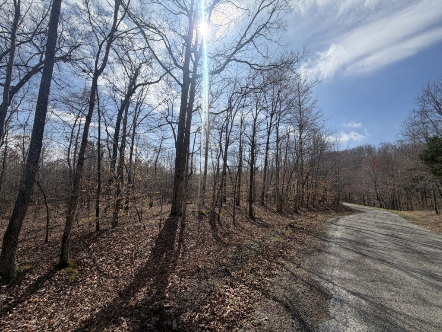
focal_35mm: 14
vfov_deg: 85.7
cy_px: 166
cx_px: 221
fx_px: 179
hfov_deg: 102.1
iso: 20
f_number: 2.2
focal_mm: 2.22
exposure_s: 1/1285
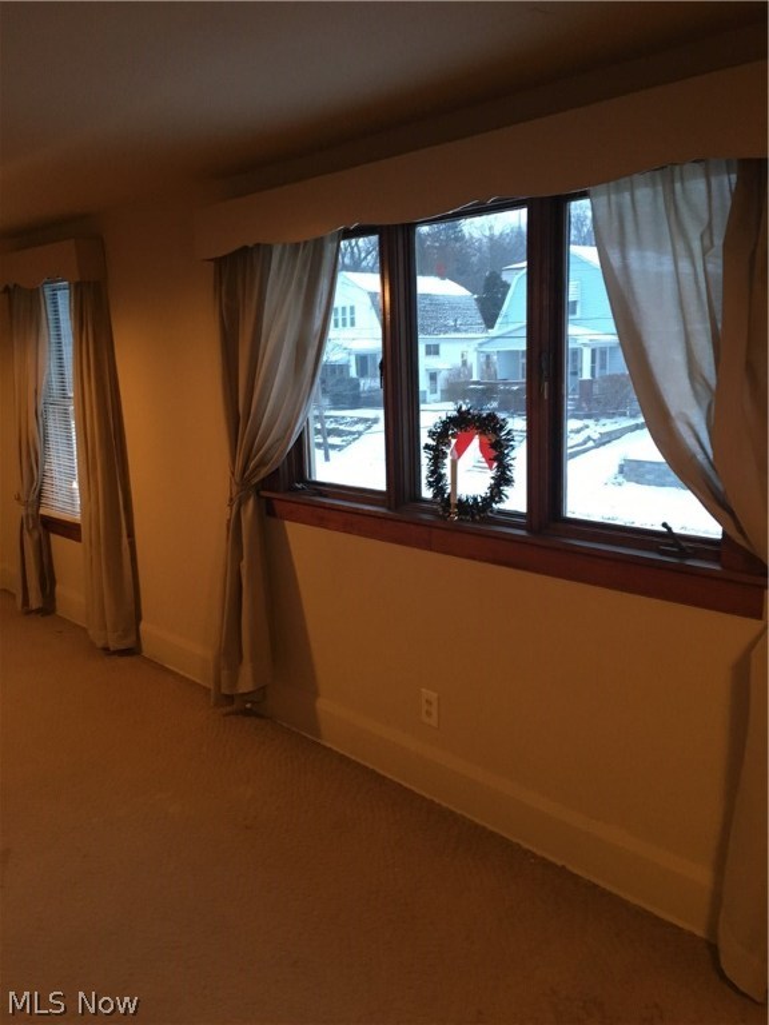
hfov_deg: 48.2
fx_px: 859
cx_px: 384
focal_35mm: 29
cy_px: 512
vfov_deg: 61.7
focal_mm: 4.15
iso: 200
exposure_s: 1/24
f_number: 2.2
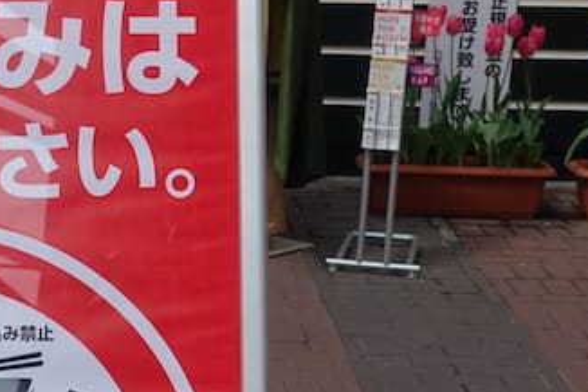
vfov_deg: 13.1
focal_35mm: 103
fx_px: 1681
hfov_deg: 19.0
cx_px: -78
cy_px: 415
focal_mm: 15.52
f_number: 4
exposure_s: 1/400
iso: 125
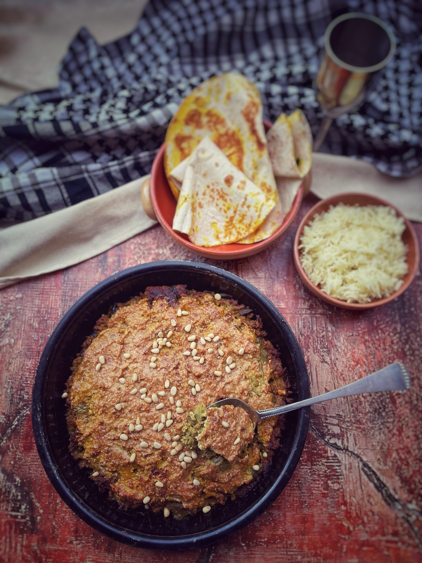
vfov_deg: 67.3
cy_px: 282
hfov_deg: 53.1
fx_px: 423
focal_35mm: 26
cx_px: 211
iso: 100
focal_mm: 4.2
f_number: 1.6
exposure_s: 1/100
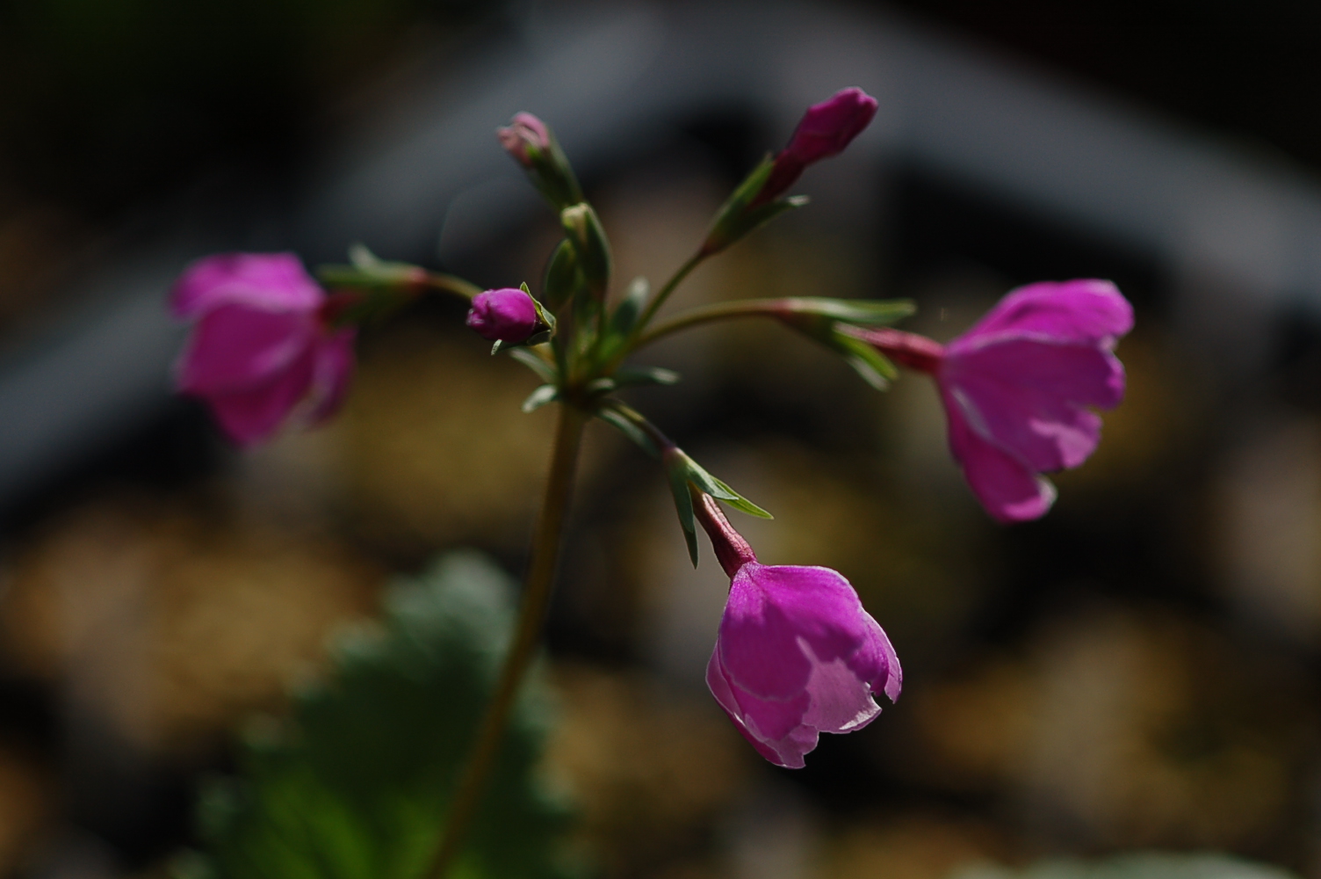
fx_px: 5774
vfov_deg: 8.7
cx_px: 660
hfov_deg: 13.1
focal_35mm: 158
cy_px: 440
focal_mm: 105
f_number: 4
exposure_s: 1/4000
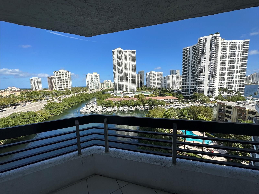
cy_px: 97
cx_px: 130
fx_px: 105
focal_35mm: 14
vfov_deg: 85.7
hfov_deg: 102.1
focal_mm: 2.22
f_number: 2.2
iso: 50
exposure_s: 1/2618
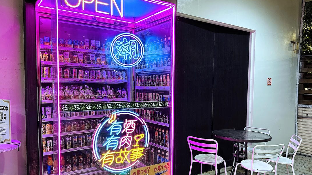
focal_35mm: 29
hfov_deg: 66.1
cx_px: 157
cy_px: 103
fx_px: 240
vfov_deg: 40.1
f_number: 1.78
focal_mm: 6.86
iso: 320
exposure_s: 1/60
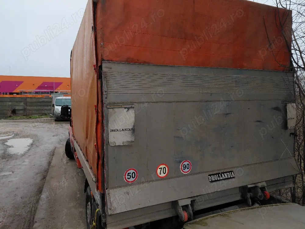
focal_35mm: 25
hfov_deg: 69.4
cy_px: 114
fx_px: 220
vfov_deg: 54.9
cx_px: 152
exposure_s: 1/625
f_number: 1.8
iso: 50
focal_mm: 4.69
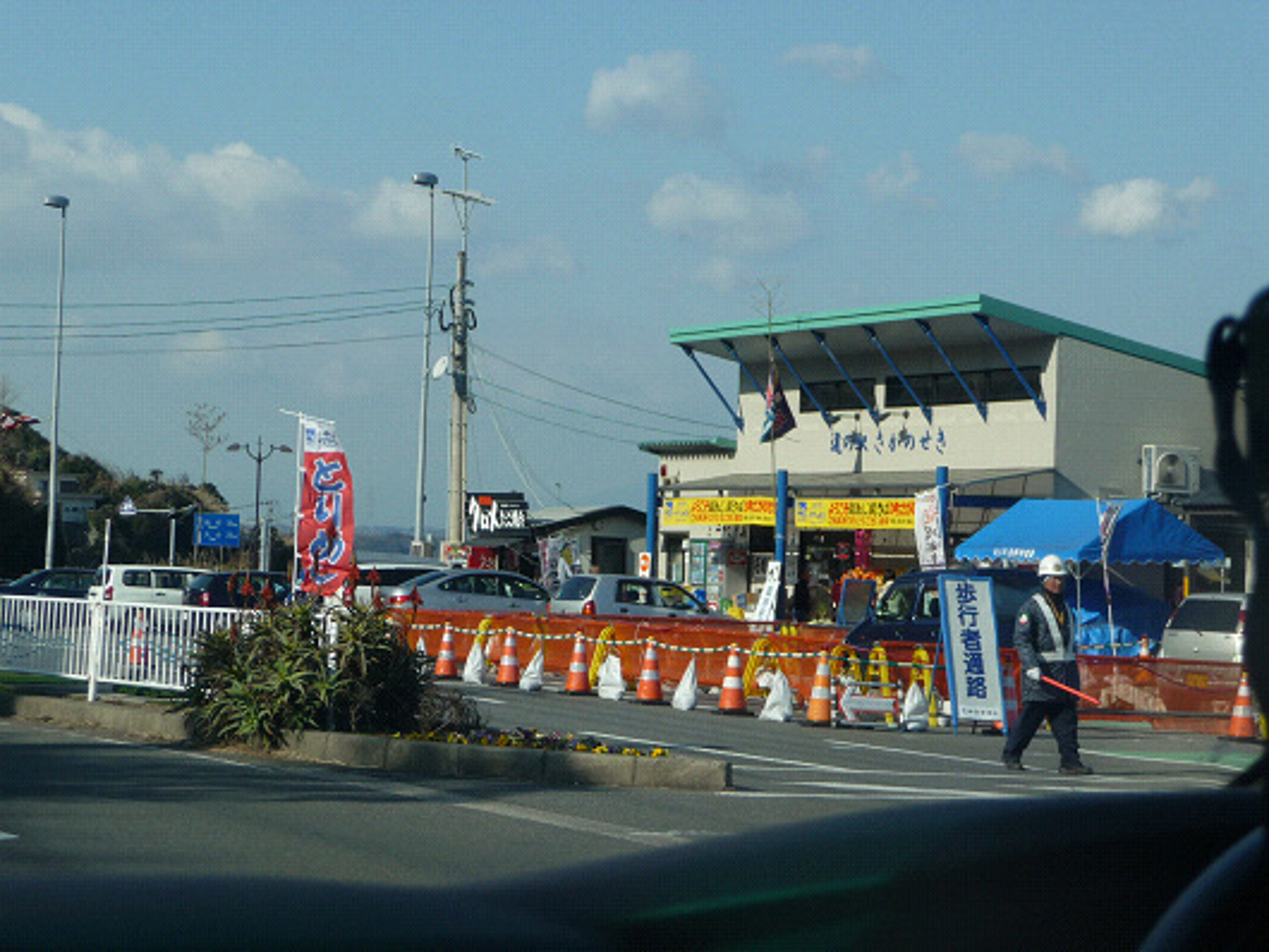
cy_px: 476
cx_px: 634
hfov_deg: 20.4
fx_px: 3521
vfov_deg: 15.4
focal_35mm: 96
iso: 100
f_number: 4.7
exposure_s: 1/640
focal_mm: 16.3
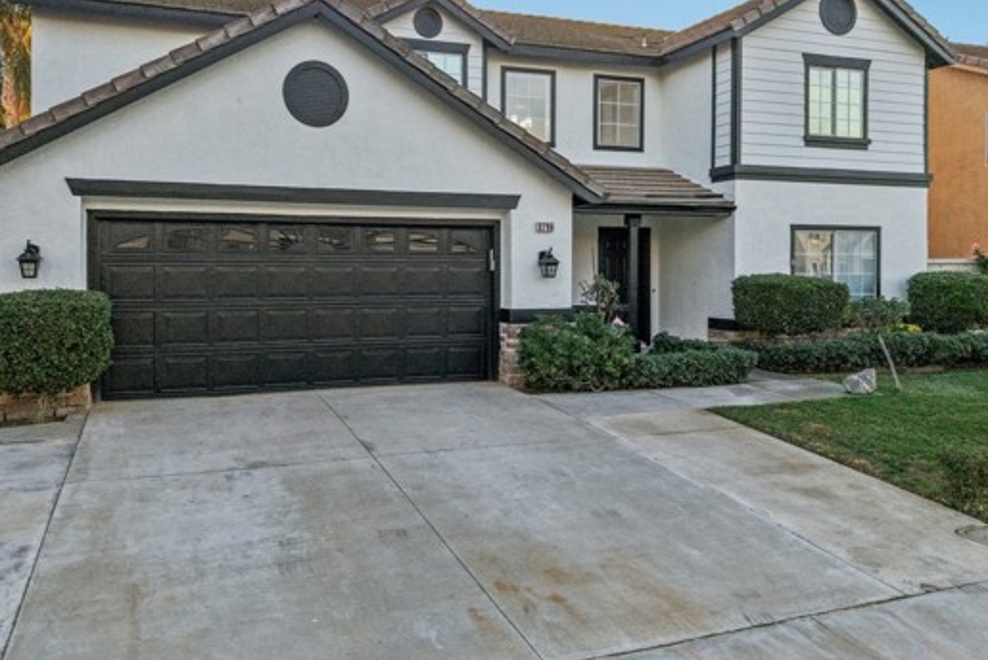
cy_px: 263
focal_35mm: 31
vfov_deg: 42.2
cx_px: 460
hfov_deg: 60.2
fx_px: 851
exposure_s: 1/730
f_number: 1.8
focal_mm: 8.7
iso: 200
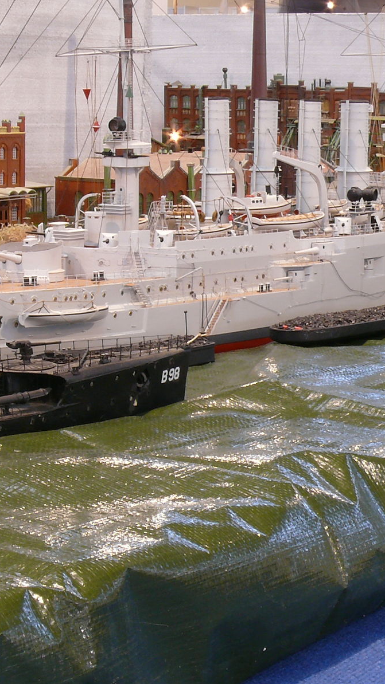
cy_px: 343
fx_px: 1671
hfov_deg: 13.1
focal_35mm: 92
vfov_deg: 23.2
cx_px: 148
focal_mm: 10.3
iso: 100
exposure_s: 2.5
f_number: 11
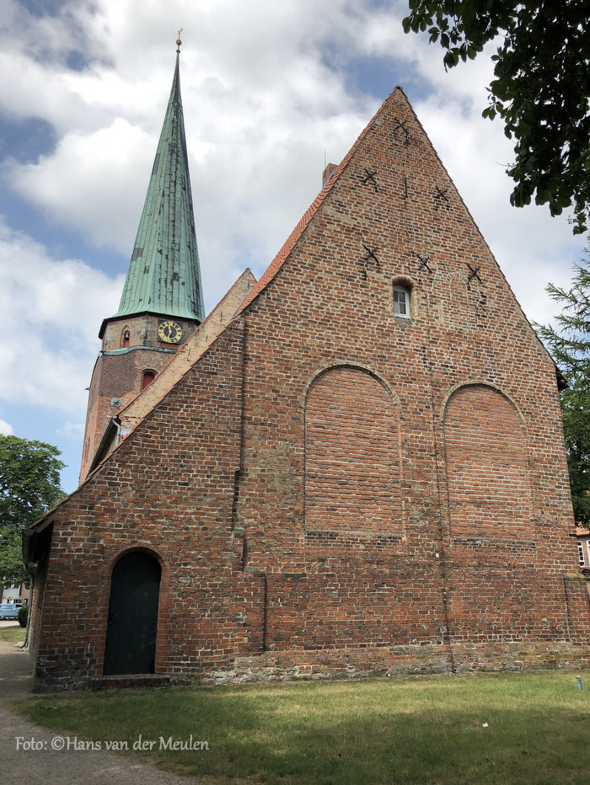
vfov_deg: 63.4
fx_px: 636
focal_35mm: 28
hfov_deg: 49.8
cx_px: 295
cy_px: 392
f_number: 1.8
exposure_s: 1/1715
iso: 20
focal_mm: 3.99
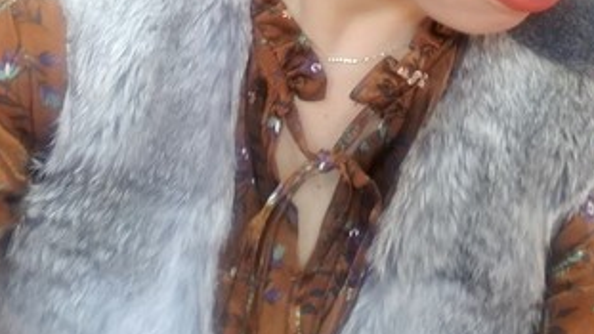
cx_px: 364
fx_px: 772
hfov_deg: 41.8
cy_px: -240
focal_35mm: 49
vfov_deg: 19.4
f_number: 1.7
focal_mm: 2.1
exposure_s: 1/33
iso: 80
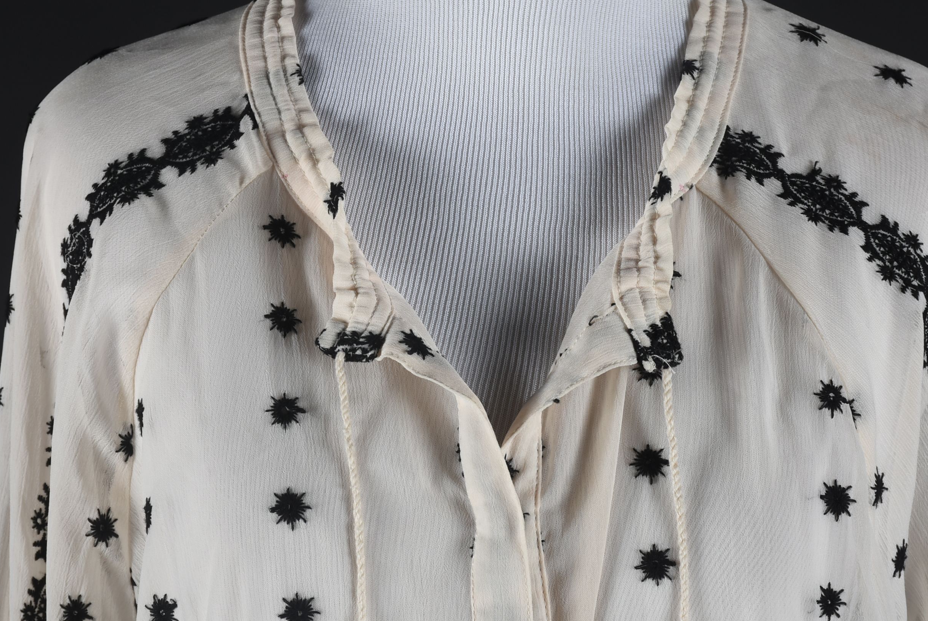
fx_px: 3328
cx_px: 494
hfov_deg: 15.9
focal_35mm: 129
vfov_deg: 10.7
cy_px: 290
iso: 200
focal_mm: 70
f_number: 14
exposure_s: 1/125
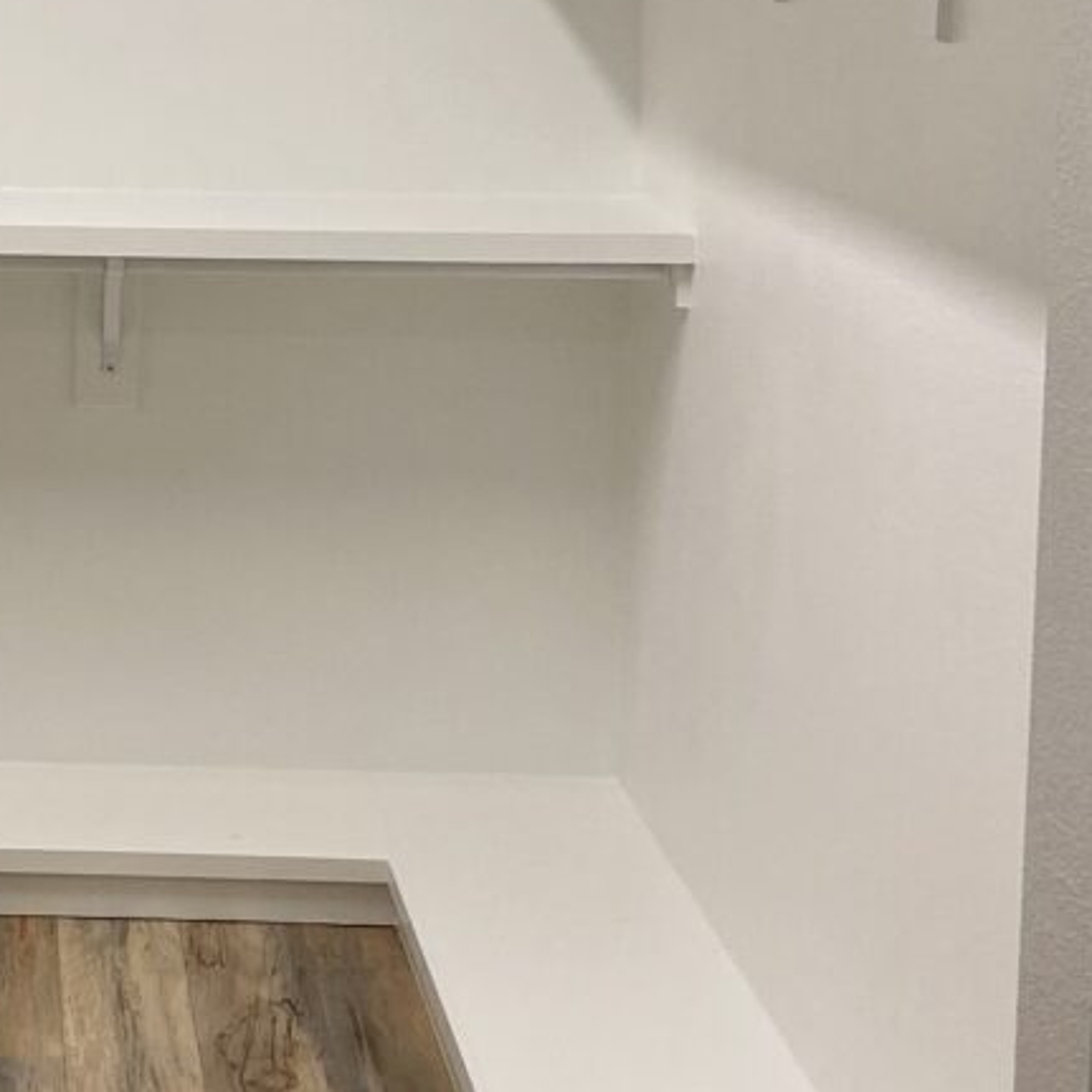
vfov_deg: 18.9
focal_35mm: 91
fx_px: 3248
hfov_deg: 18.5
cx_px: -38
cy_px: 260
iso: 125
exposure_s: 1/120
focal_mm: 4.25
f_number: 1.8
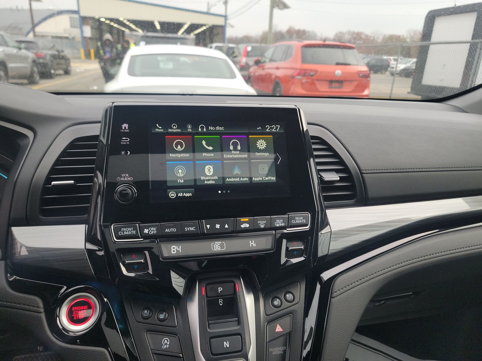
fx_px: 334
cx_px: 241
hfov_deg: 71.6
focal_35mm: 24
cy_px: 180
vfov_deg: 56.8
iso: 52
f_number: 1.8
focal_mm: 6.7
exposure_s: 1/59
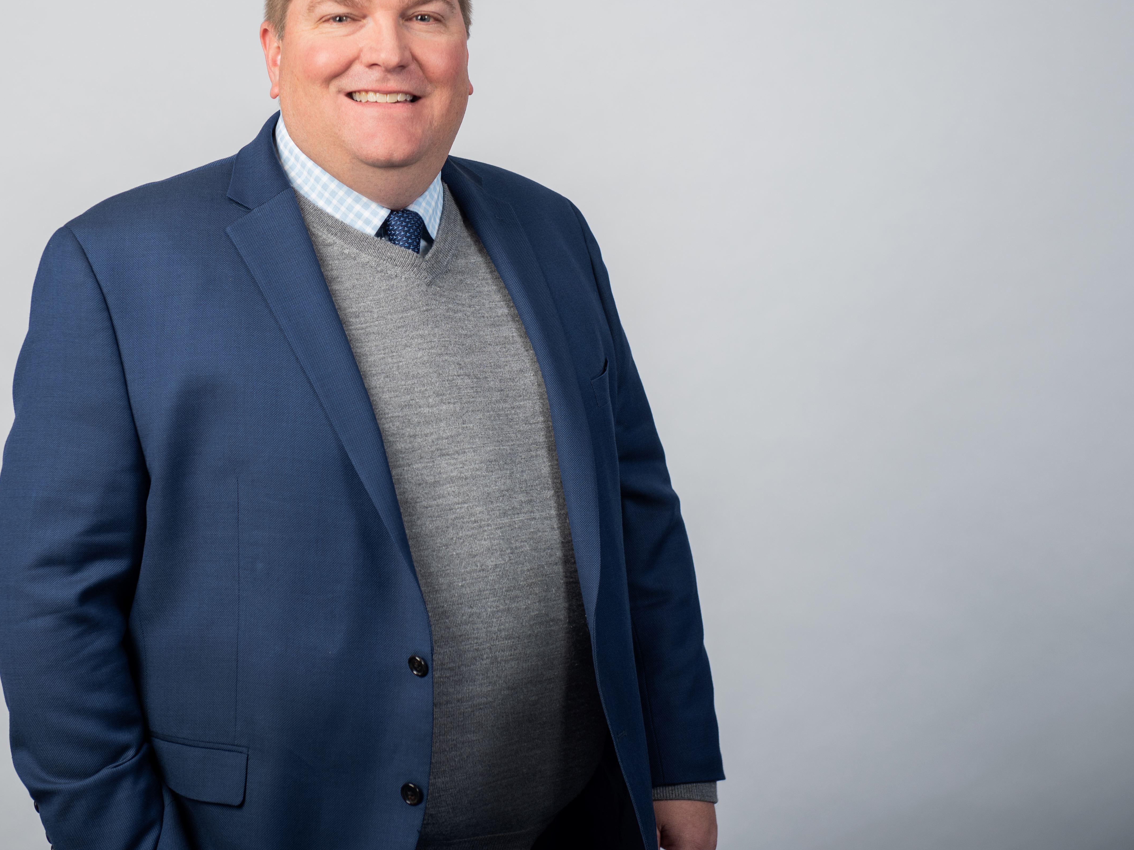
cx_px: 372
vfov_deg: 15.5
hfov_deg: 20.6
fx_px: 3112
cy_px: 333
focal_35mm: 95
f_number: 3.5
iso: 100
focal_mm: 70
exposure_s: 1/160
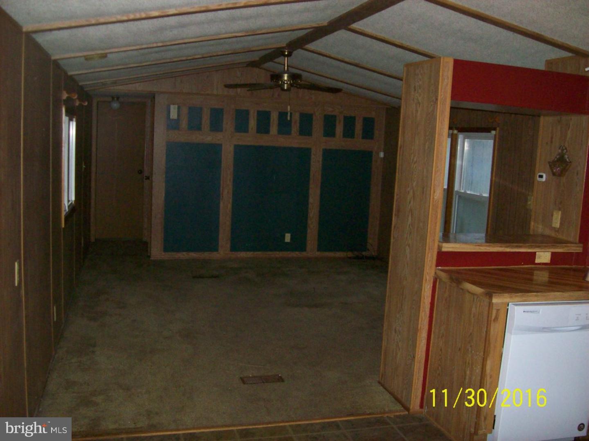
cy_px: 220
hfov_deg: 51.4
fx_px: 613
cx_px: 294
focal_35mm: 36
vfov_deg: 39.7
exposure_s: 1/64
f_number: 2.7
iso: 200
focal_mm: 6
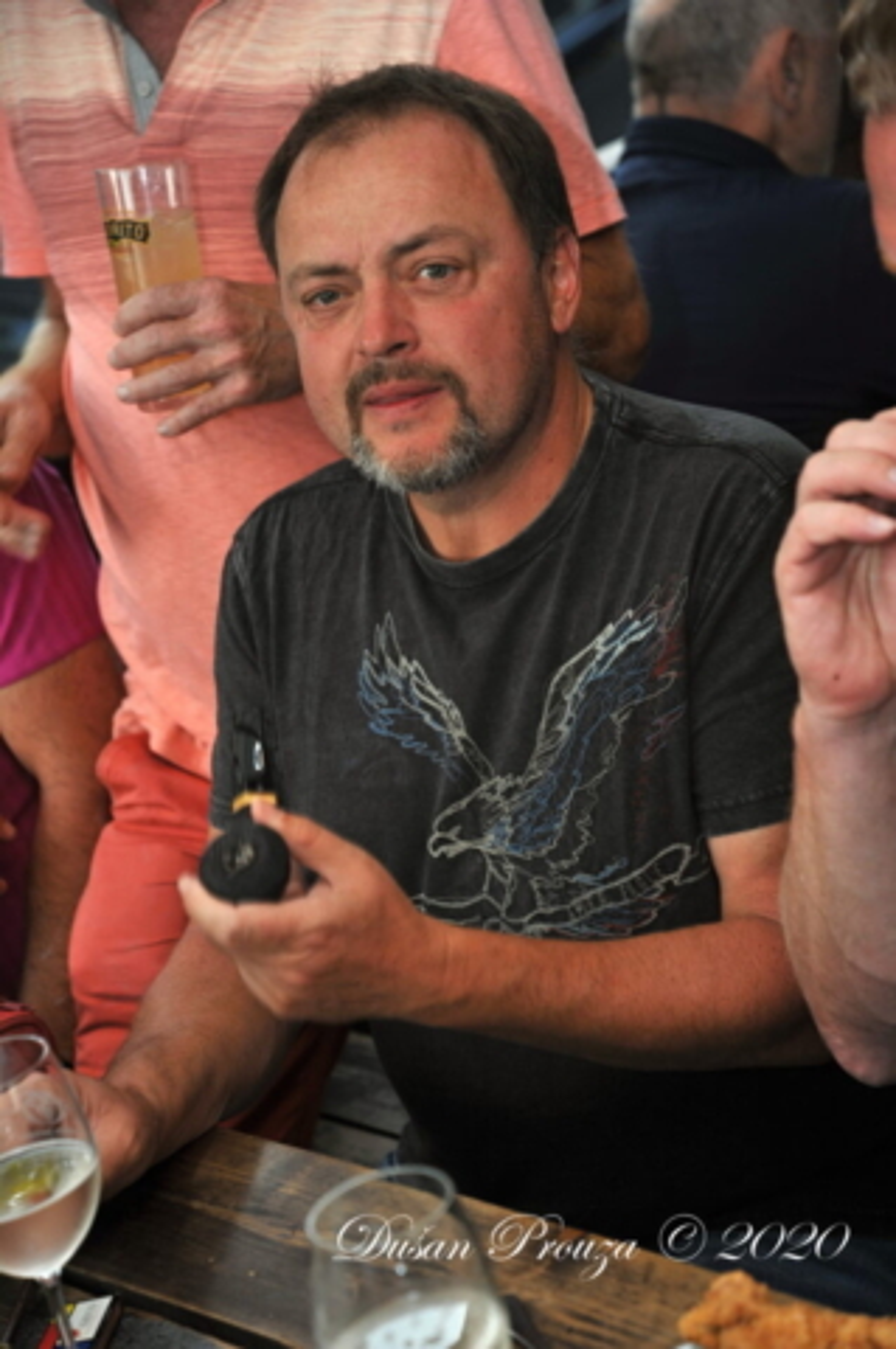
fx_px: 3180
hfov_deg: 16.0
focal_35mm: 85
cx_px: 448
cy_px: 674
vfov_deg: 23.9
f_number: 4.5
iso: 400
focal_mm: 85
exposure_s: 1/125
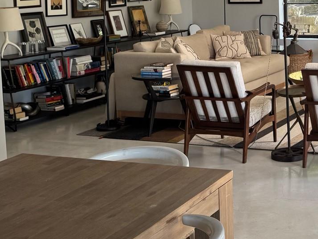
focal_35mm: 69
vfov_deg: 21.0
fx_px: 634
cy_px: 34
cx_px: 314
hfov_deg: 26.7
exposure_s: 1/121
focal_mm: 6.76
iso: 80
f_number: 1.78
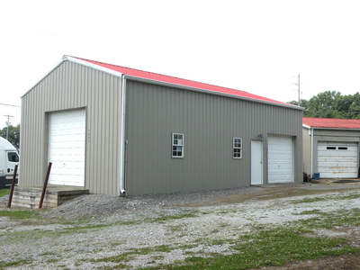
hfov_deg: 44.8
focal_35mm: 42
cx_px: 180
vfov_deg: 34.3
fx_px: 437
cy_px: 135
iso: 64
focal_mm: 7.4
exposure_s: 1/285
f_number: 6.3
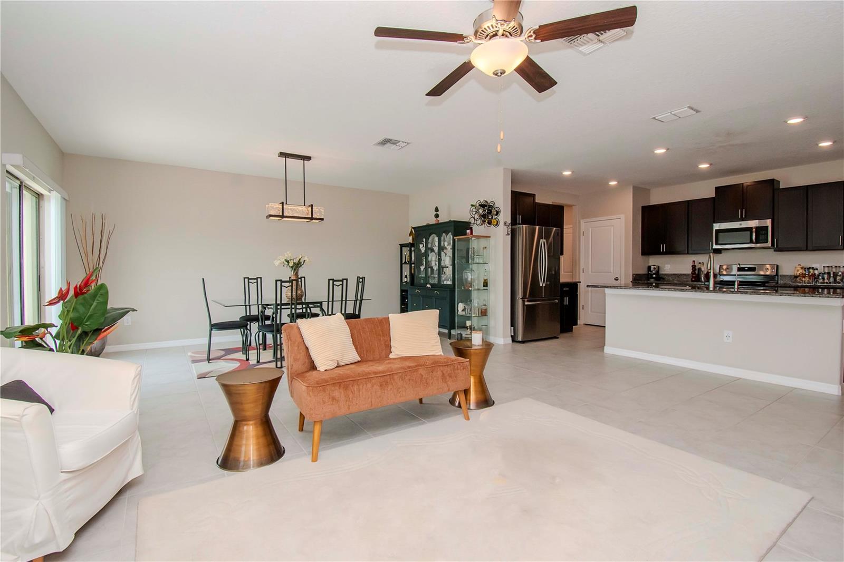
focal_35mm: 16
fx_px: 387
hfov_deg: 95.0
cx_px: 422
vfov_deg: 72.0
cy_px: 281
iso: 800
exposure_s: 1/200
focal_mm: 11
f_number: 8
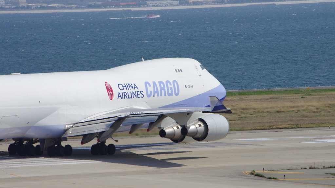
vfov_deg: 3.0
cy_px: 97
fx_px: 3633
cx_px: 168
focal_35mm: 409
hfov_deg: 5.3
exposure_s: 1/2500
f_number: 13
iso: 1600
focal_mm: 260
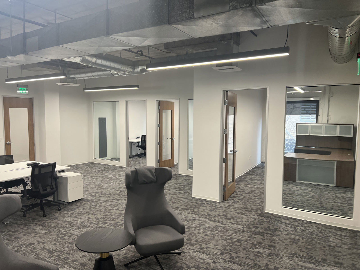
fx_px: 270
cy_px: 135
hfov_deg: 67.3
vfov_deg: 53.1
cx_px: 180
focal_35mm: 26
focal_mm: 5.7
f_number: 1.5
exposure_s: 1/120
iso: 100
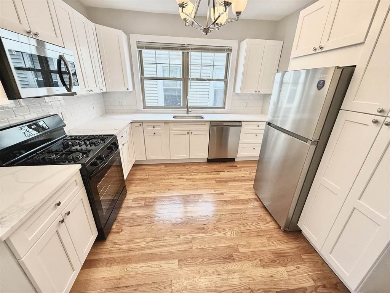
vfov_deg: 85.7
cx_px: 195
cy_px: 146
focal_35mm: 14
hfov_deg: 102.1
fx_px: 158
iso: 160
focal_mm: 2.22
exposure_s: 1/60
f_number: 2.2
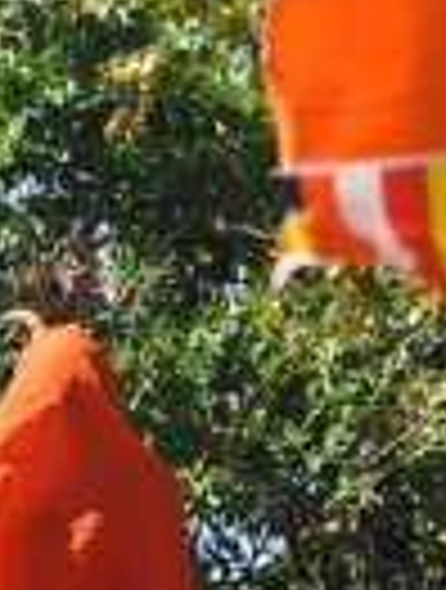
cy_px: 81
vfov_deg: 2.9
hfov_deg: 2.2
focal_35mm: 690
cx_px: 50
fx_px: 11799
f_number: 7.1
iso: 400
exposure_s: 1/800
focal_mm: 105
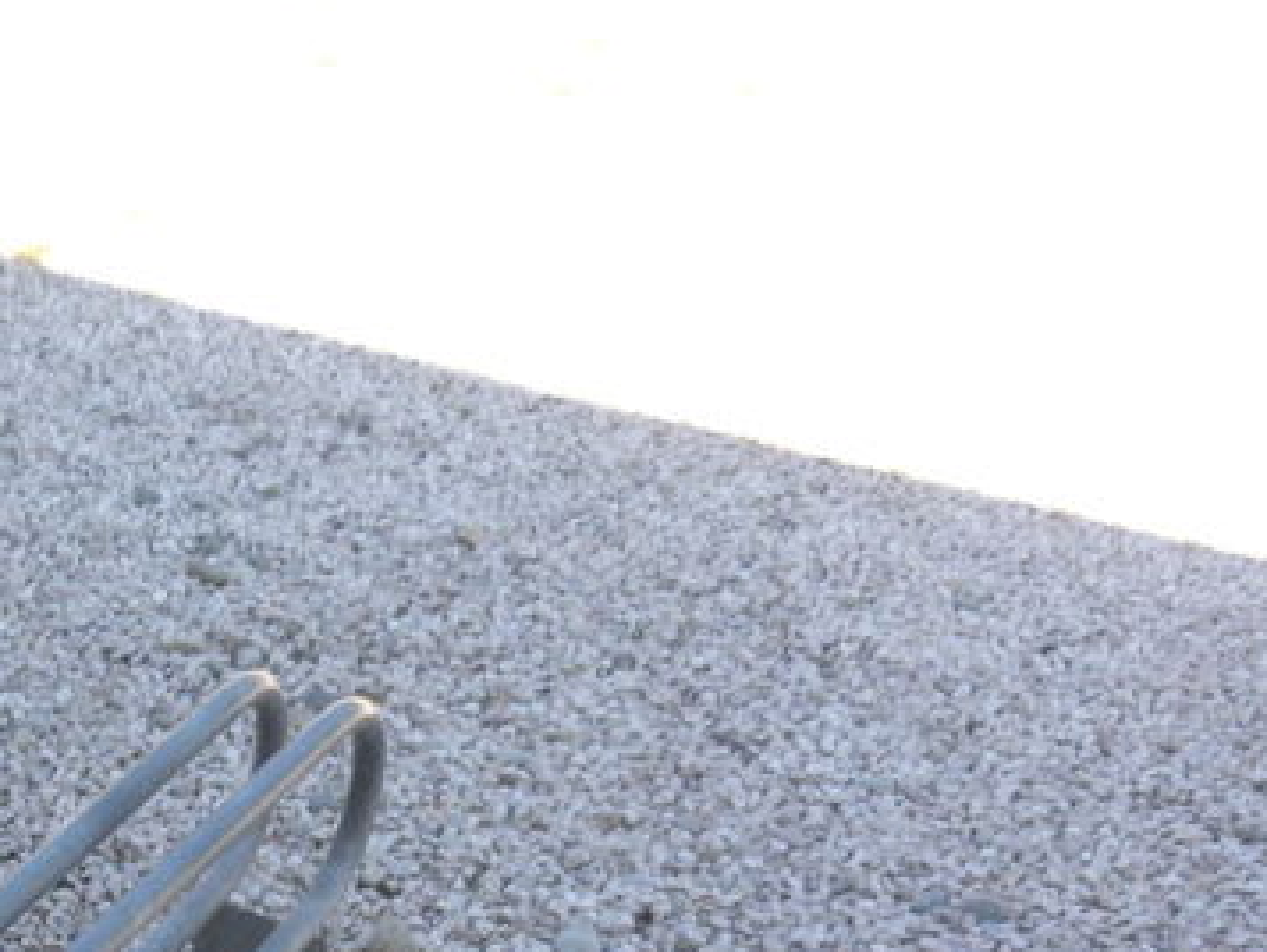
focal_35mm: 70
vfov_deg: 20.0
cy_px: 1087
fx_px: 2563
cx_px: -160
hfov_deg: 25.5
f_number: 3.1
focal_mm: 4.5
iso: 100
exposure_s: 1/160
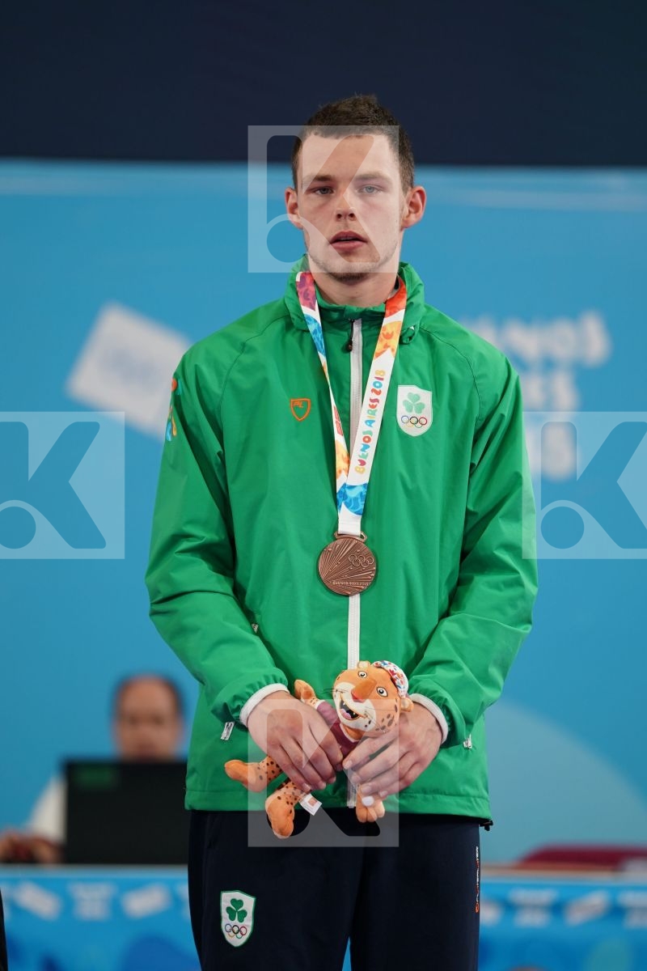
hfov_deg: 4.6
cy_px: 486
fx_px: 8087
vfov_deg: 6.9
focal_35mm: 300
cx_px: 324
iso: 400
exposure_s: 1/250
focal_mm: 200
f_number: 2.8
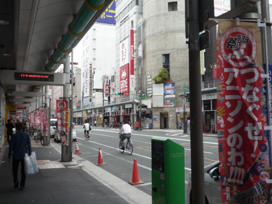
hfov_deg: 52.6
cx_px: 136
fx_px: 275
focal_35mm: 35
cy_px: 102
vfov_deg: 40.7
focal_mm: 4.4
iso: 100
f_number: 2.8
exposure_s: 1/640
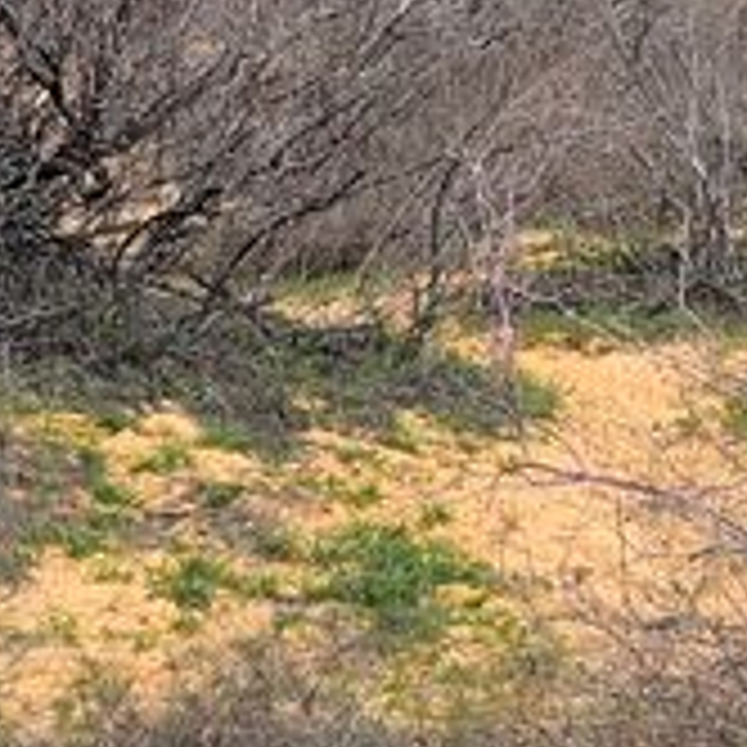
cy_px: -940
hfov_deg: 3.6
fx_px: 11806
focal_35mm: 484
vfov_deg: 3.6
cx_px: 1854
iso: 100
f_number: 11
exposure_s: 1/160
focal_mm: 45
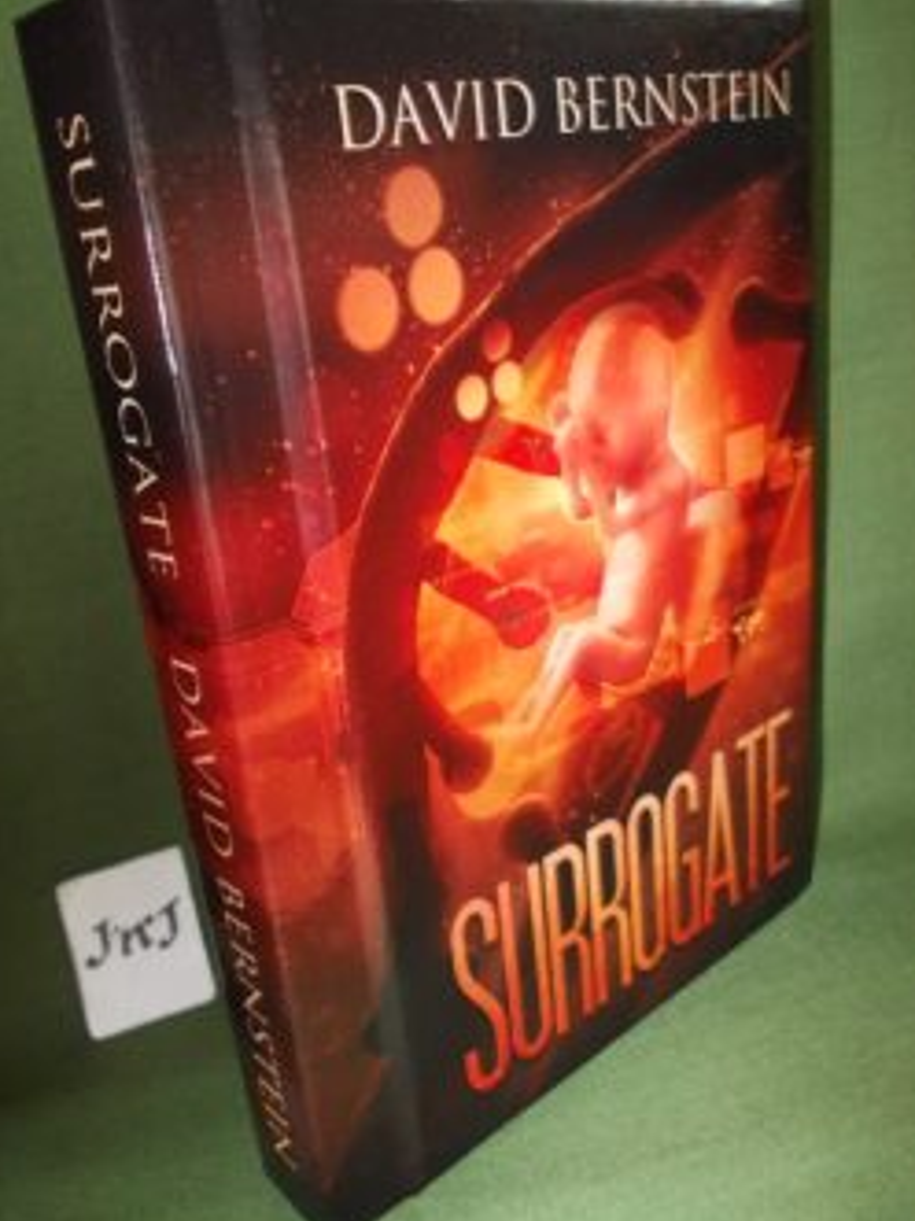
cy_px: 614
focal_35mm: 31
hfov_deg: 45.4
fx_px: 1093
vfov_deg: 58.4
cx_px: 415
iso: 200
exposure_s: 1/25
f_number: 2.7
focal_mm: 4
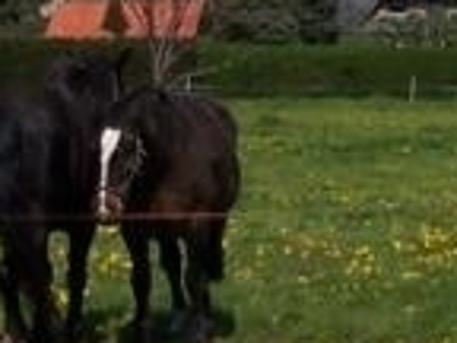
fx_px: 2786
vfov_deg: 7.0
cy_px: -89
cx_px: 324
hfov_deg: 9.4
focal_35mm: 211
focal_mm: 6.3
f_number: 5.6
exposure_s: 1/750
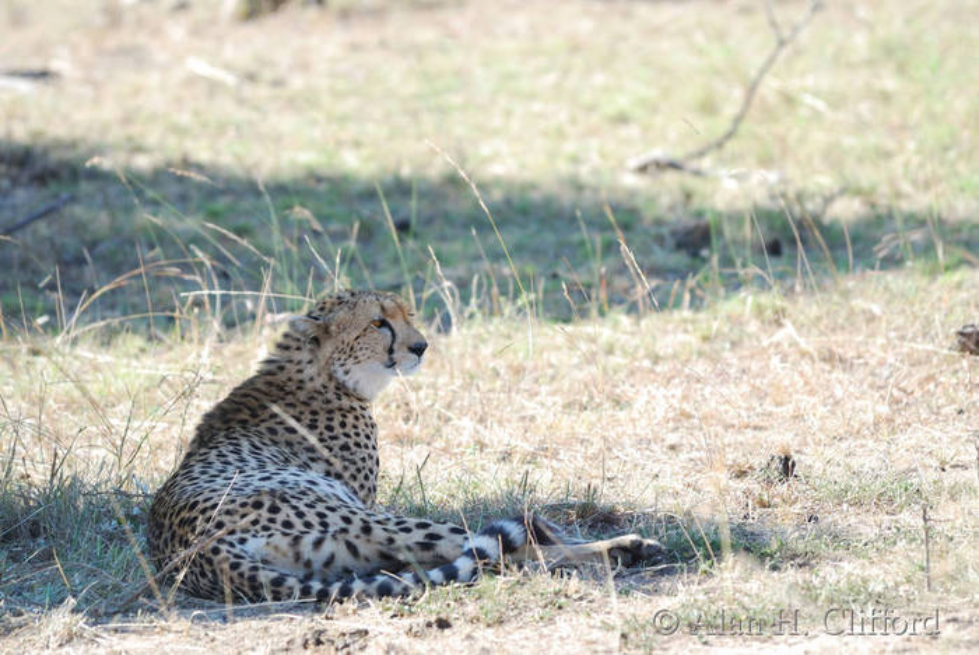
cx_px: 490
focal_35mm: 540
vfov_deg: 2.6
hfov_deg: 3.8
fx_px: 14697
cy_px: 328
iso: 450
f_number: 5.6
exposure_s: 1/400
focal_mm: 360
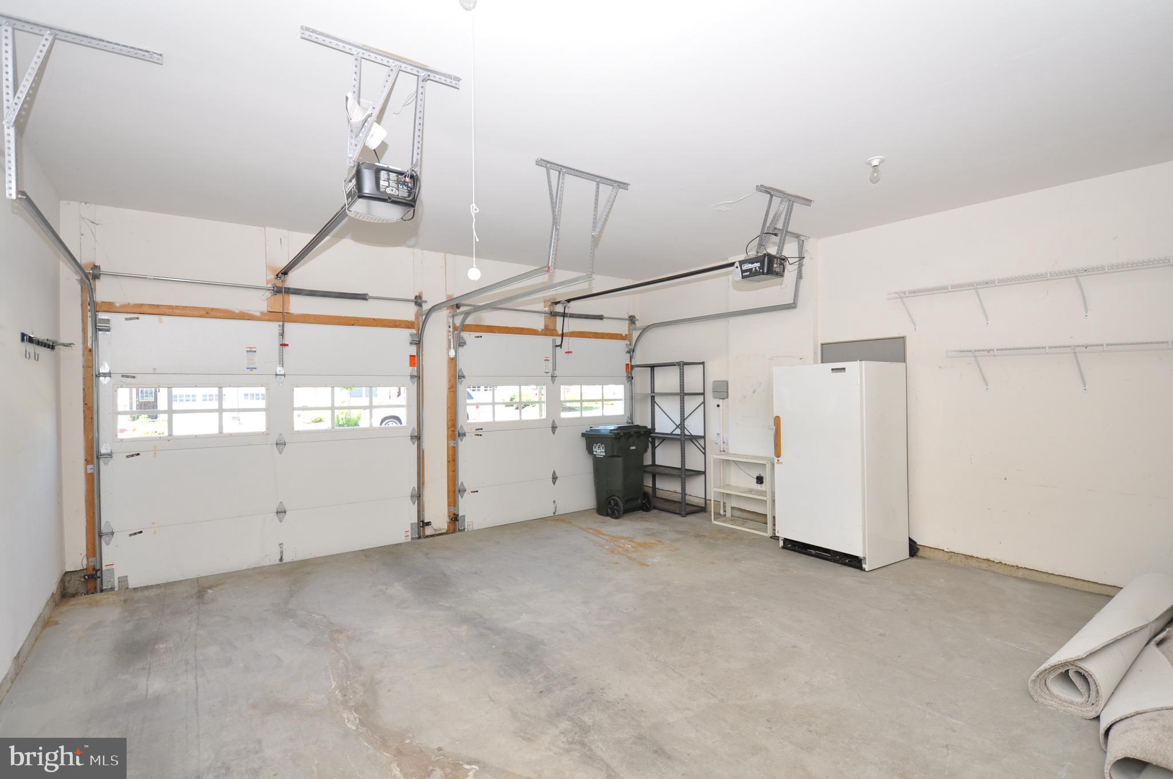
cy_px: 390
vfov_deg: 71.9
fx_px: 537
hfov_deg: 95.1
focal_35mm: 16
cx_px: 586
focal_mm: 11
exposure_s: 1/100
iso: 400
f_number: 5
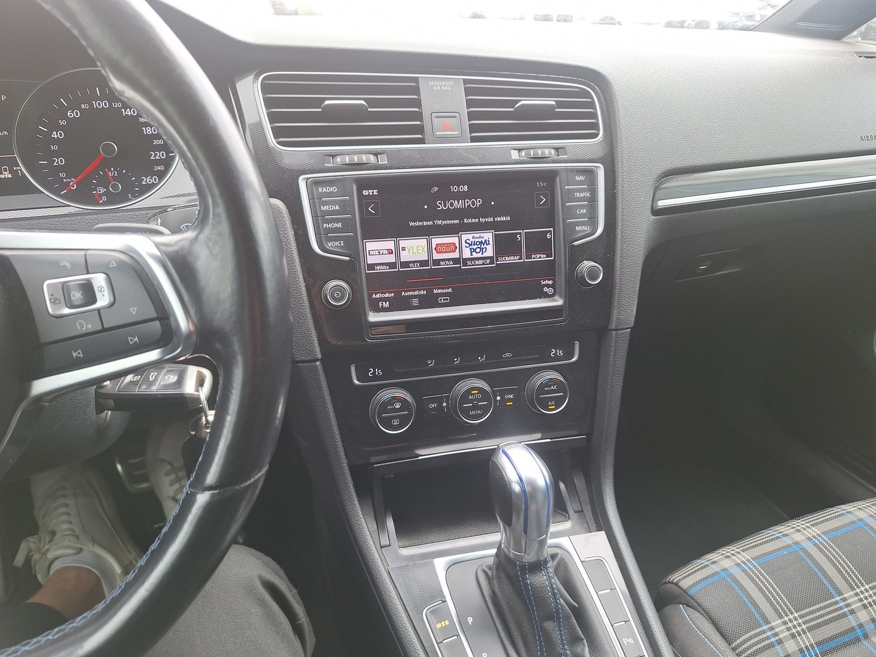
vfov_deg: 58.9
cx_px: 438
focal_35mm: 23
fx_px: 582
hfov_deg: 73.9
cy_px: 328
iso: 50
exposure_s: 1/100
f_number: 1.8
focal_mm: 5.54
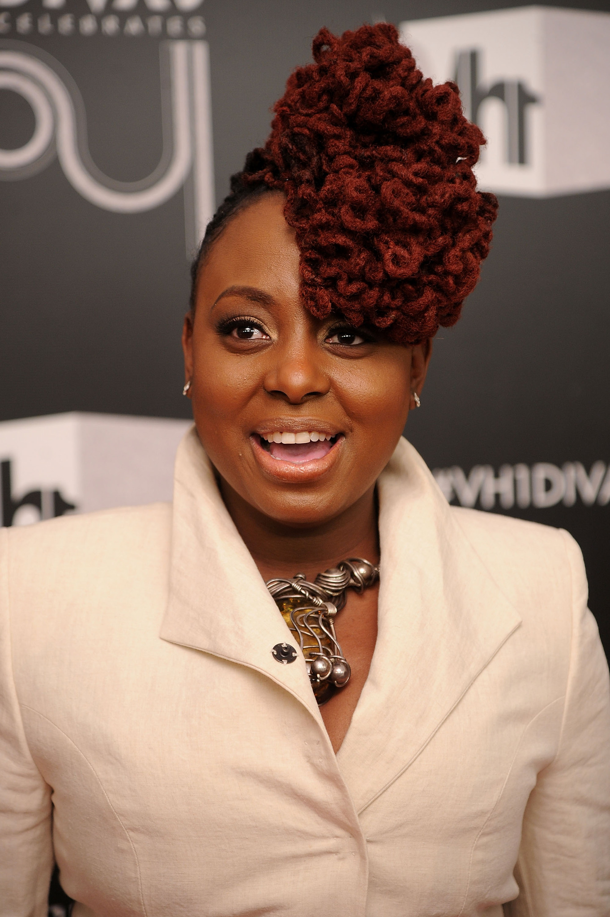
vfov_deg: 17.1
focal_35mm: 120
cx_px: 305
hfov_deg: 11.4
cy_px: 458
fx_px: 3053
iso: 1000
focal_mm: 120
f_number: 4
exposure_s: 1/200
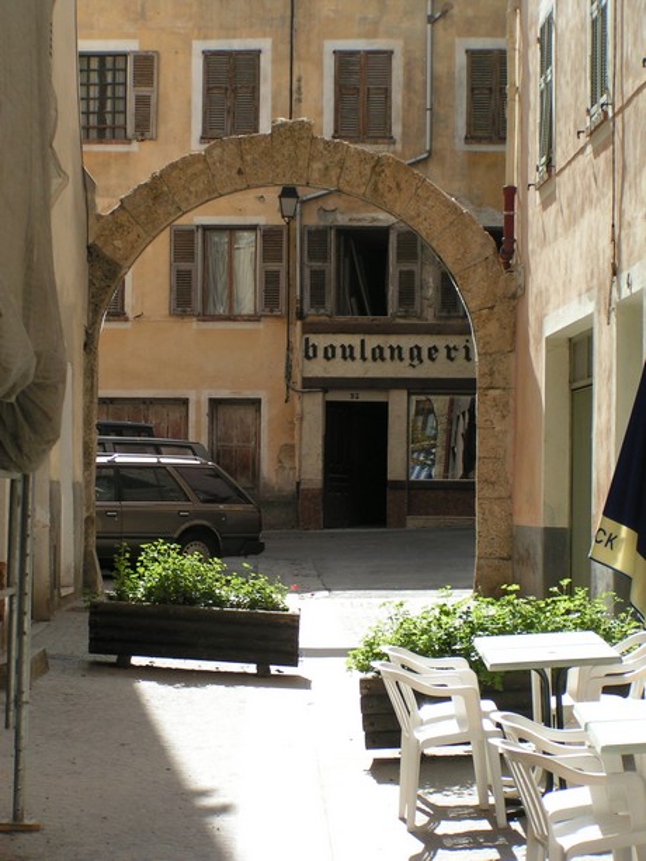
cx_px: 323
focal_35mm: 95
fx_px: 2363
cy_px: 430
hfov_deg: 15.6
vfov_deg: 20.6
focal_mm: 14.5
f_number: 5.6
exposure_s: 1/200
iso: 50
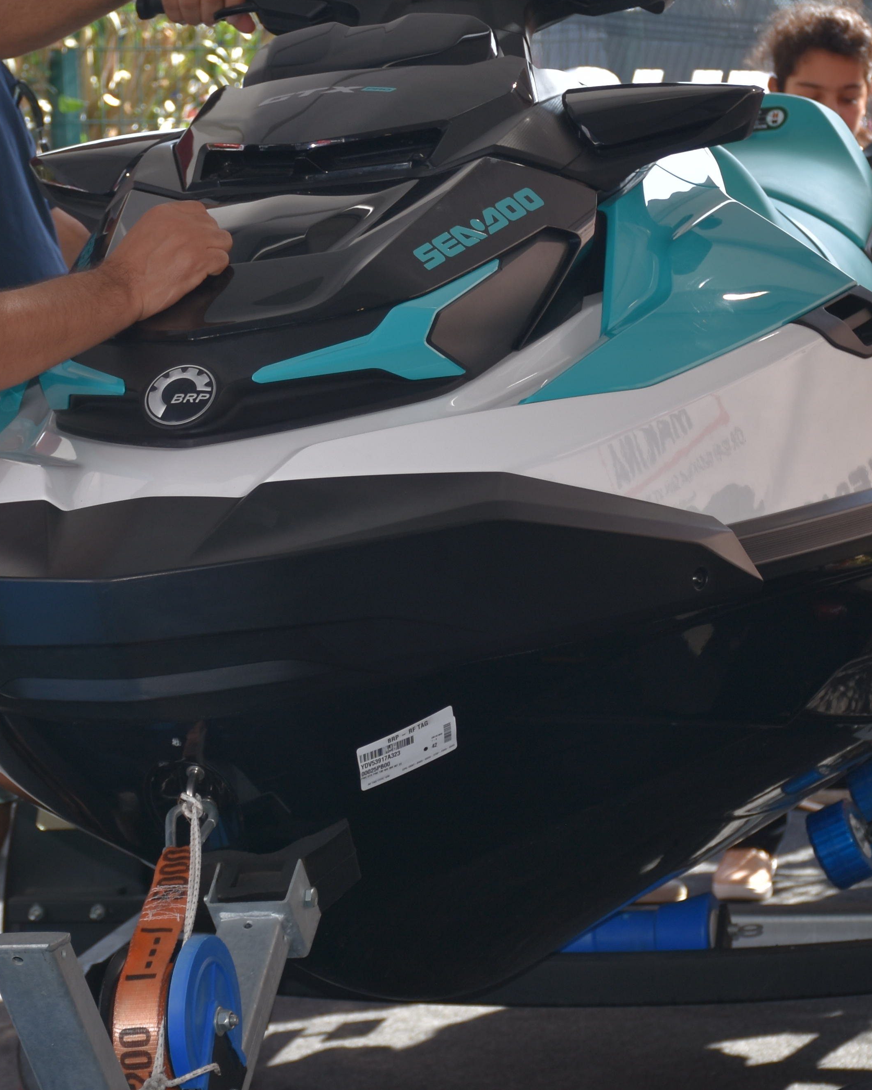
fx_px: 5322
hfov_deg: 9.4
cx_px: 476
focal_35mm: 165
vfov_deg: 11.7
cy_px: 400
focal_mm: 52
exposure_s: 1/250
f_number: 4.8
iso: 125
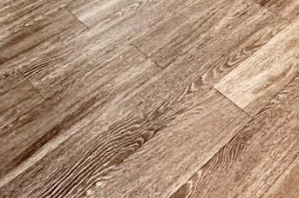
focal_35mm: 68
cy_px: -237
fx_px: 564
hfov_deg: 29.6
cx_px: 125
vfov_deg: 14.9
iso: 320
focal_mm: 2.22
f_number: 2.2
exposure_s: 1/60
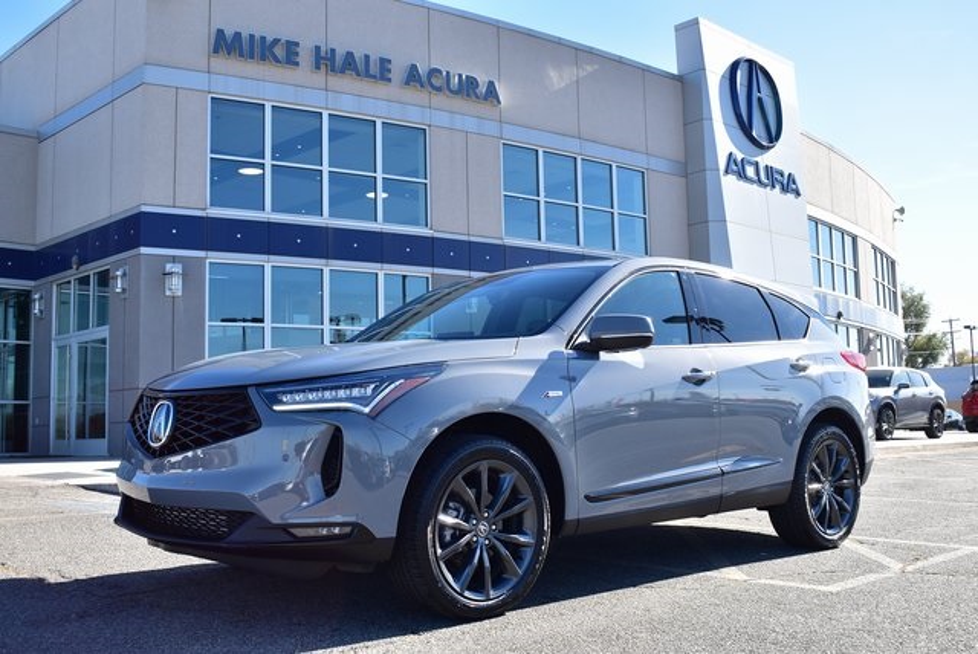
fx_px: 1020
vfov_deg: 35.6
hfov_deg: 51.2
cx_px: 489
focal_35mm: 38
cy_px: 327
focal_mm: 25
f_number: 7.1
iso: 100
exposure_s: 1/200
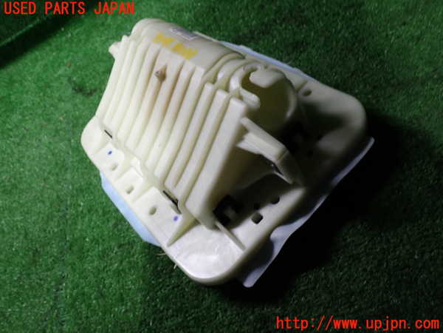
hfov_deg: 60.0
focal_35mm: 30
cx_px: 222
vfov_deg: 46.8
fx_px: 384
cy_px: 166
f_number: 2.3
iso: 200
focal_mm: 5.4
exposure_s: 1/40
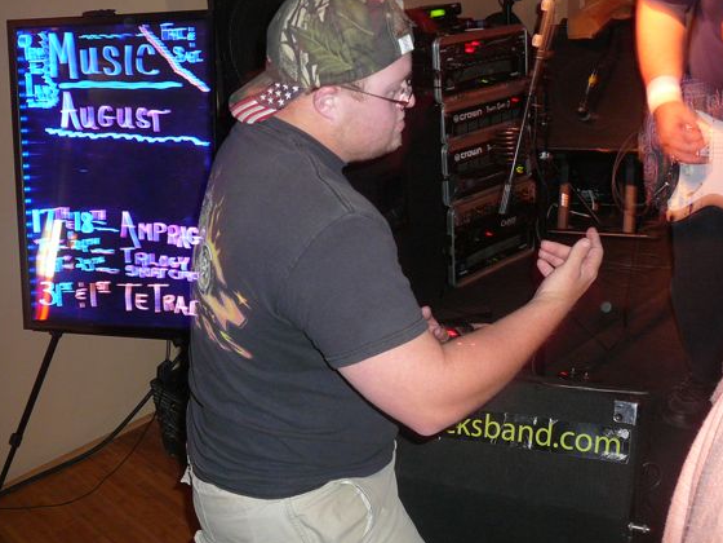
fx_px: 835
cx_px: 382
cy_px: 278
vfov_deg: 36.0
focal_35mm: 40
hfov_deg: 46.8
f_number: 2.8
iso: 160
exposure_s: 1/8
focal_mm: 5.2
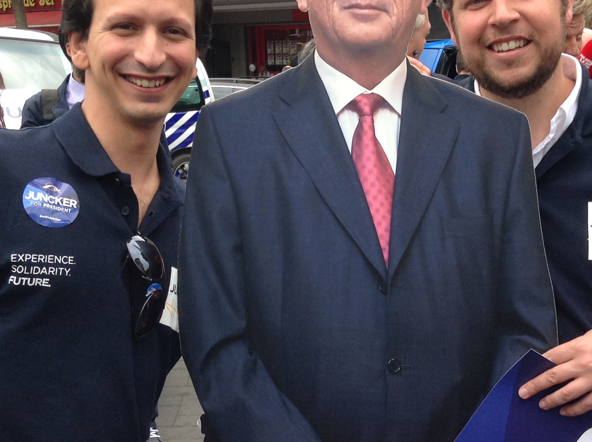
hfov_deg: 31.6
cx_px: 372
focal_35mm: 61
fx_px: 1042
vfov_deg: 23.9
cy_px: 192
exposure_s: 1/327
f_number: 2.4
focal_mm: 3.3
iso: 32
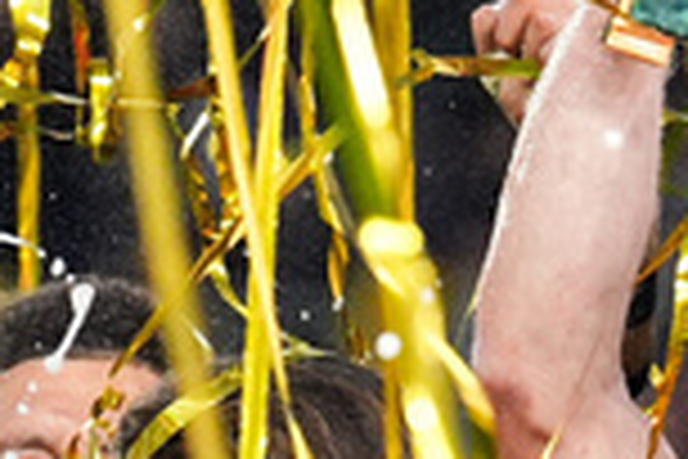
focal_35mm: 983
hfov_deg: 2.1
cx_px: 872
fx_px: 18785
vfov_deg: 1.4
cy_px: 425
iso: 3200
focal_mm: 147
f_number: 2.8
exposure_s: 1/1000
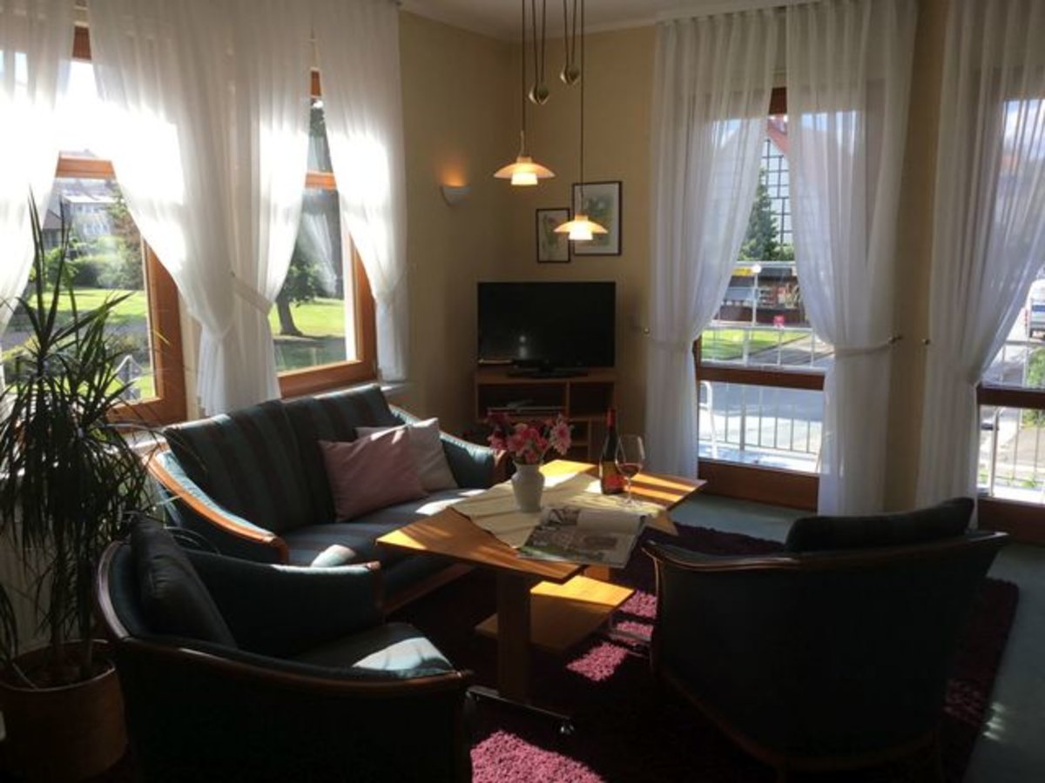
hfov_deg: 58.4
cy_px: 392
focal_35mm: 31
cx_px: 522
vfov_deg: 45.4
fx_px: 936
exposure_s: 1/185
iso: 25
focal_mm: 3.3
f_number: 2.4
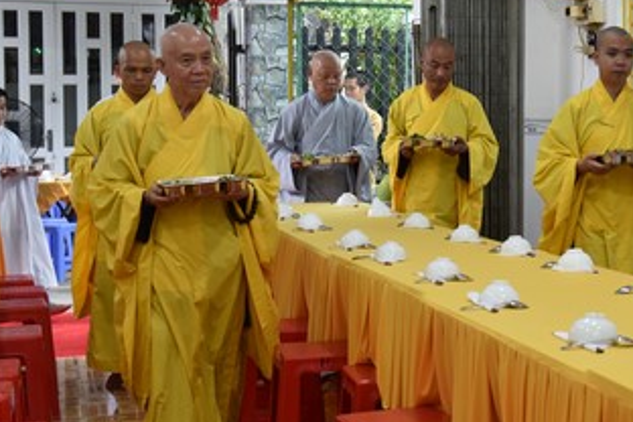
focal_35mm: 73
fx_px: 1283
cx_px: 530
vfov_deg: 18.6
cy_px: 126
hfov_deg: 27.0
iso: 400
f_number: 4
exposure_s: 1/60
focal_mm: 35
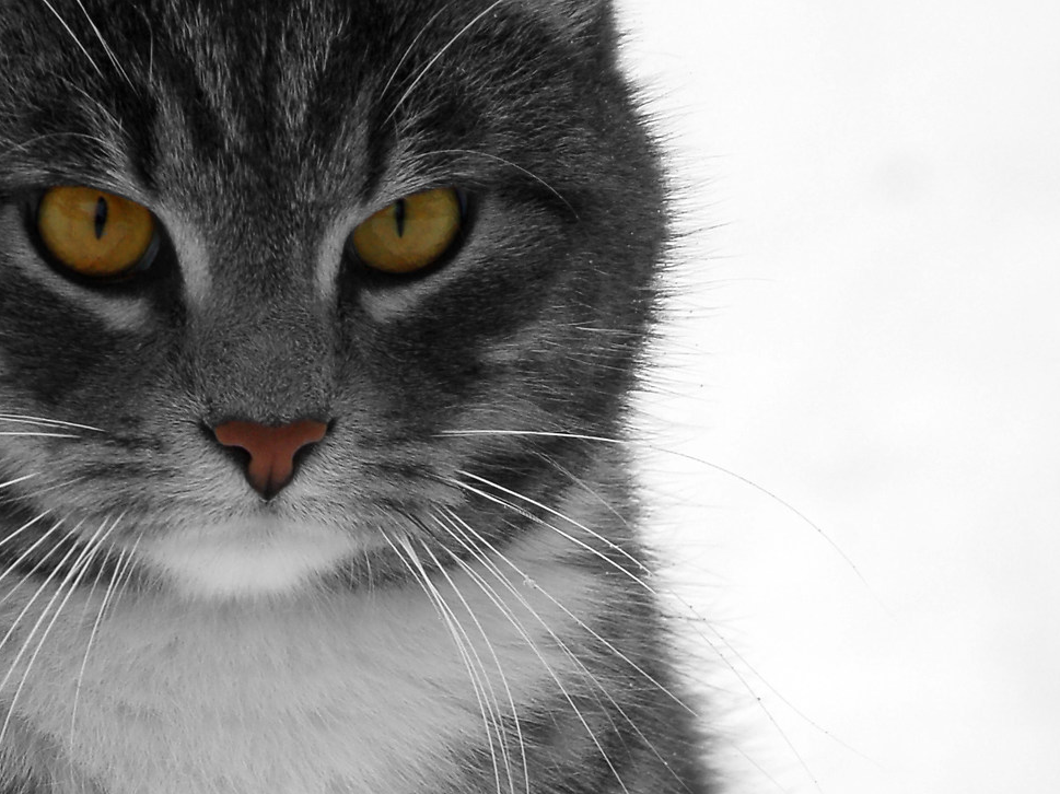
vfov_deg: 2.1
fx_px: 21856
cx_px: 220
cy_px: 979
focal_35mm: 714
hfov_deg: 2.8
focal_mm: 200
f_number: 11
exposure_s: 1/125
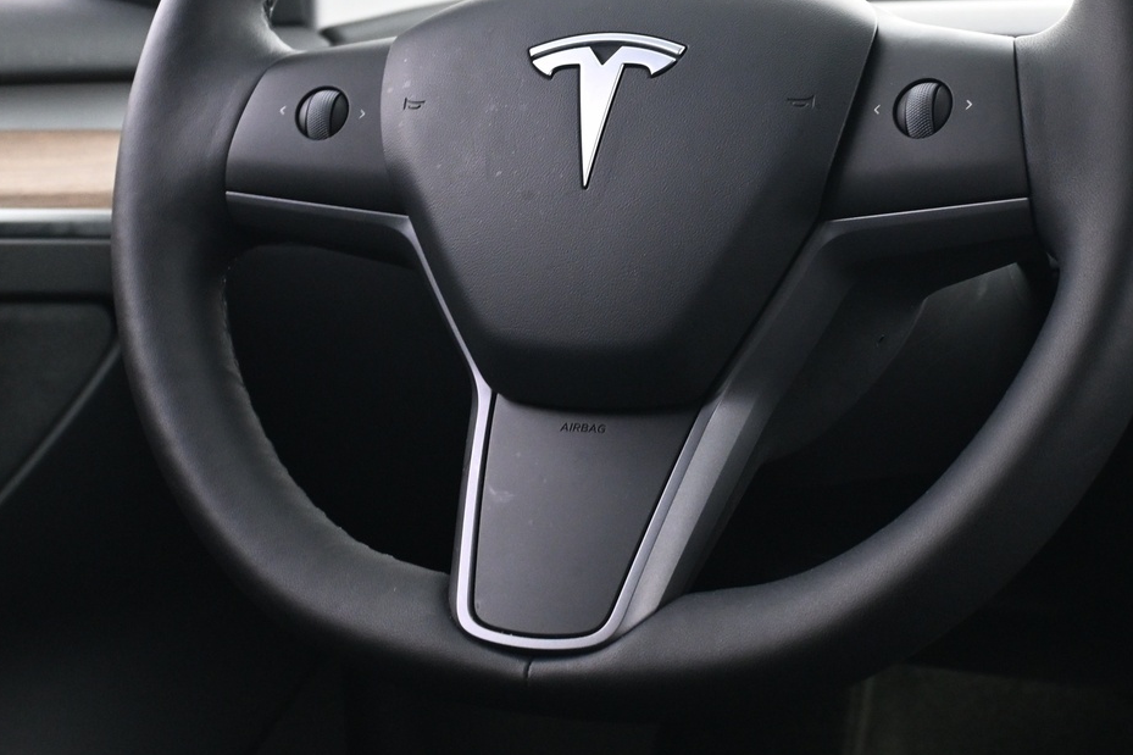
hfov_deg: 26.7
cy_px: 139
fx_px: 2387
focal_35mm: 76
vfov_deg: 17.8
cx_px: 581
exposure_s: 1/13
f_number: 4.8
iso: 1600
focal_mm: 29
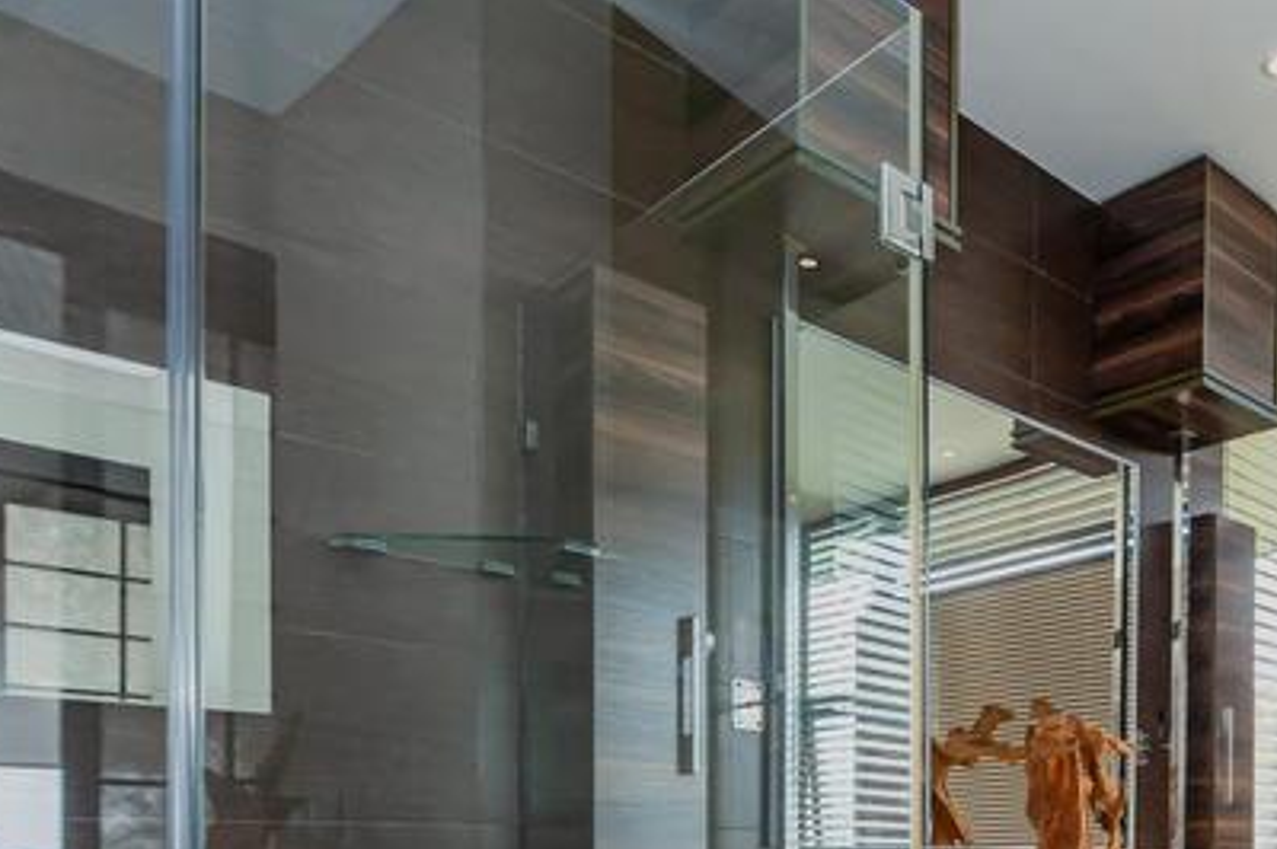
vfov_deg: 36.9
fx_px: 1134
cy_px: 846
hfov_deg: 51.7
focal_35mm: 32
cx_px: 1152
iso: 400
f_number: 7.1
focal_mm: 16
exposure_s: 1/80
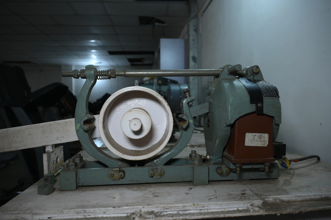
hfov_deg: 73.8
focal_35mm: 24
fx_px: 221
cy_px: 110
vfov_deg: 53.1
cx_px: 166
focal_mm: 24
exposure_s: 1/320
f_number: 4
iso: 800
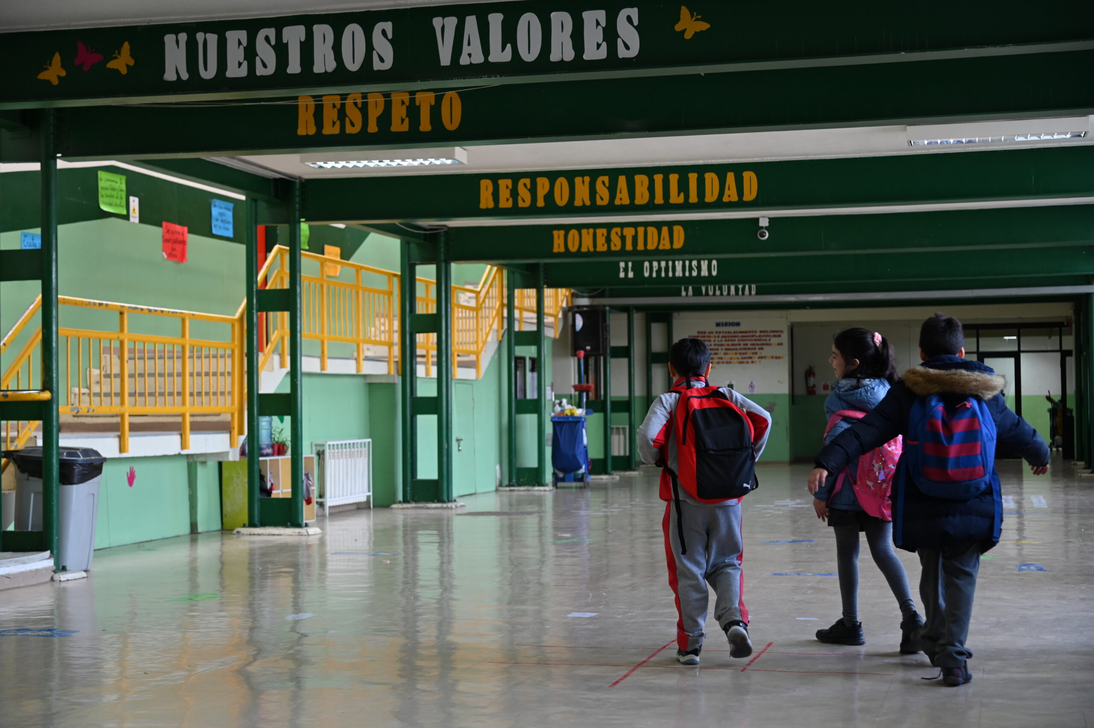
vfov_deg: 24.6
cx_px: 547
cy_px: 364
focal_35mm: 55
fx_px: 1670
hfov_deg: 36.3
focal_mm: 55
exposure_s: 1/125
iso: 900
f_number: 4
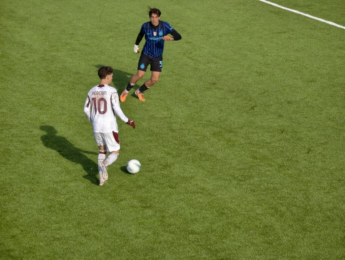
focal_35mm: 200
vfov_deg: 7.4
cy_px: 130
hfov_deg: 9.9
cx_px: 172
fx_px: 1996
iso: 50
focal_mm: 52.83
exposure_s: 1/603
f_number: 2.67
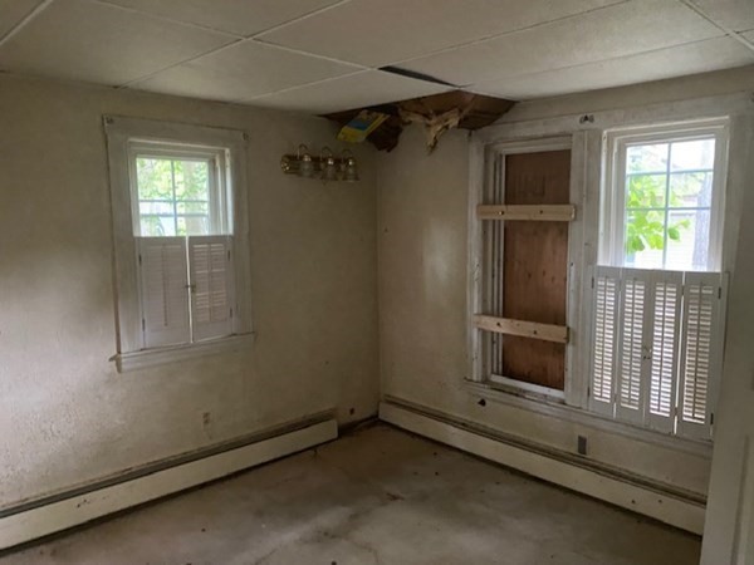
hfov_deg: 67.3
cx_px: 377
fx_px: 566
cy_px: 282
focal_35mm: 26
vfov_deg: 53.1
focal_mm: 4.25
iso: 800
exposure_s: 1/30
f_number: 1.8
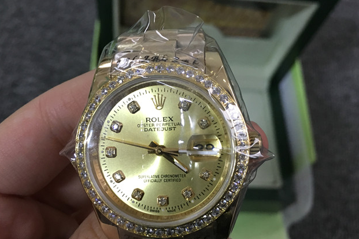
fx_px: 339
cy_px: 138
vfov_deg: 38.8
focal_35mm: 34
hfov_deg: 55.8
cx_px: 173
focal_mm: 4.15
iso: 200
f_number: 2.2
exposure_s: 1/20
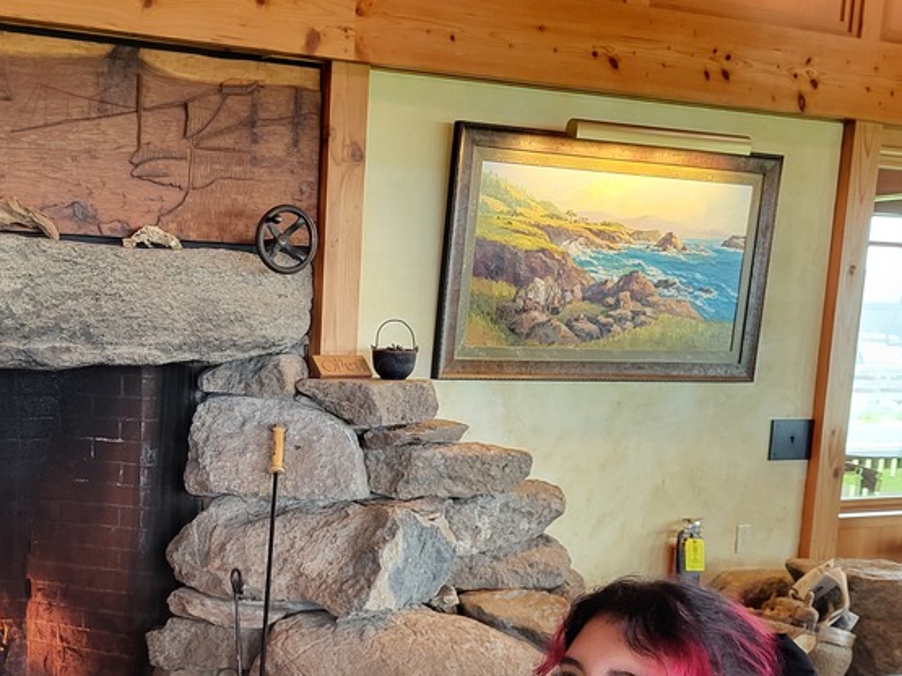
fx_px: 1250
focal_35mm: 48
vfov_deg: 29.5
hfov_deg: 38.6
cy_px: 543
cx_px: 223
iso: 400
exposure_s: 1/40
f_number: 1.8
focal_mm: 5.4
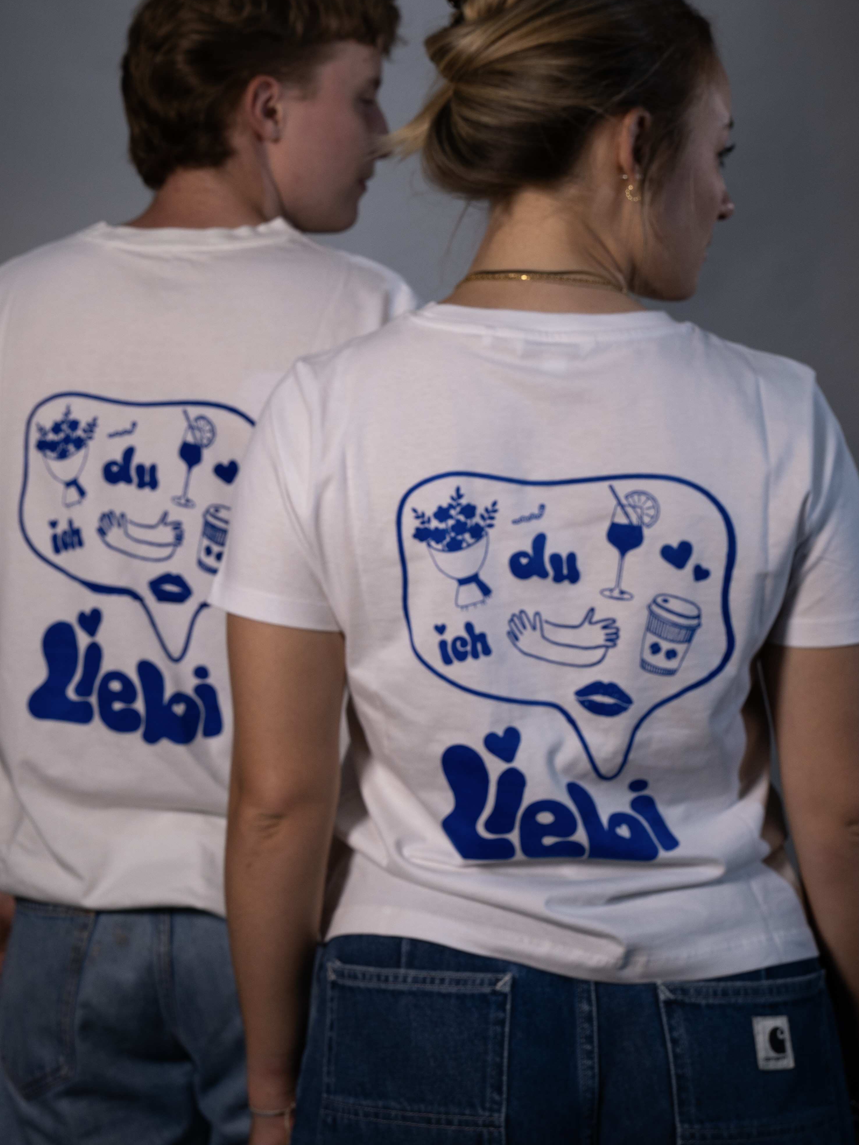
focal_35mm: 69
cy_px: 381
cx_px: 391
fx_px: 2283
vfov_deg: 28.0
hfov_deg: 21.3
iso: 250
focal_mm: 47
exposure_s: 1/50
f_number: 7.1
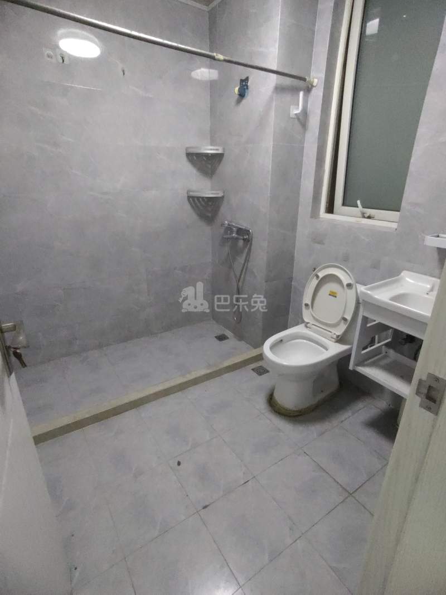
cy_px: 298
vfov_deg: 87.8
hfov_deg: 71.6
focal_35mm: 18
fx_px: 309
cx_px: 223
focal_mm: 1.68
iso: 500
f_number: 2.2
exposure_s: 1/33.3
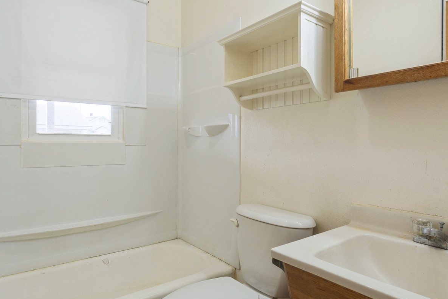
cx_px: 230
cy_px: 136
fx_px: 286
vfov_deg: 55.0
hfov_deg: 76.1
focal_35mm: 23
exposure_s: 1/50
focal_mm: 16
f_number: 8
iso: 400
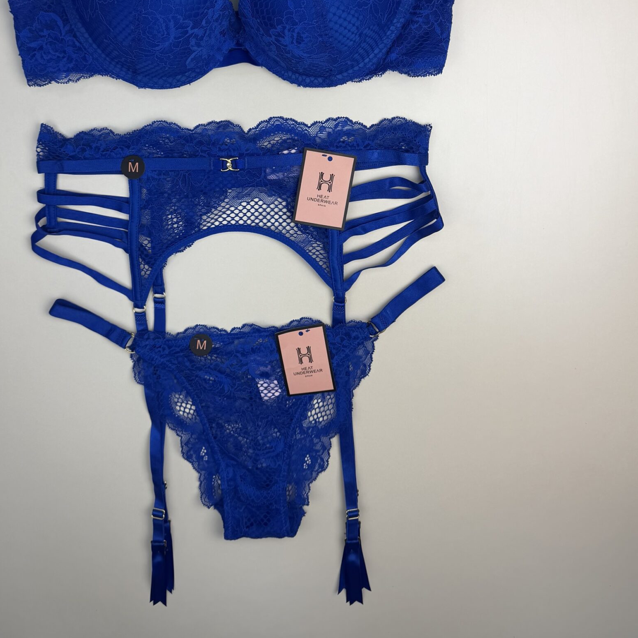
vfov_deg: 45.1
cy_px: 139
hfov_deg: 47.2
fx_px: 730
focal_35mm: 35
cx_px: 306
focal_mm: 6.76
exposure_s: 1/1122
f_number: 1.78
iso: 80
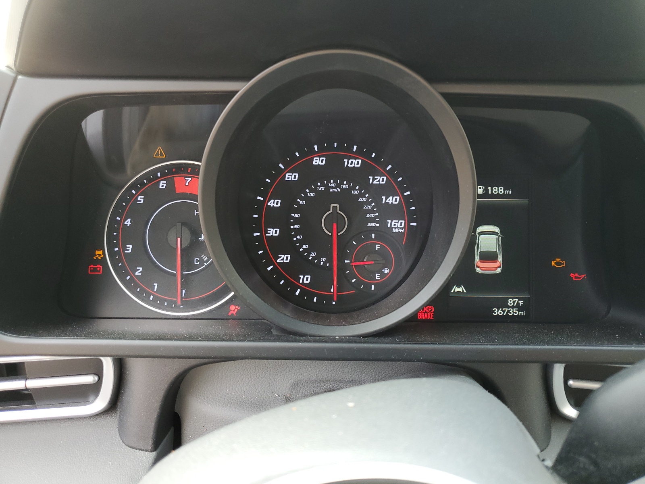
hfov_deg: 67.3
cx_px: 322
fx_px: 484
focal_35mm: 26
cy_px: 242
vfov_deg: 53.1
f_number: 1.5
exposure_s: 1/120
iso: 86
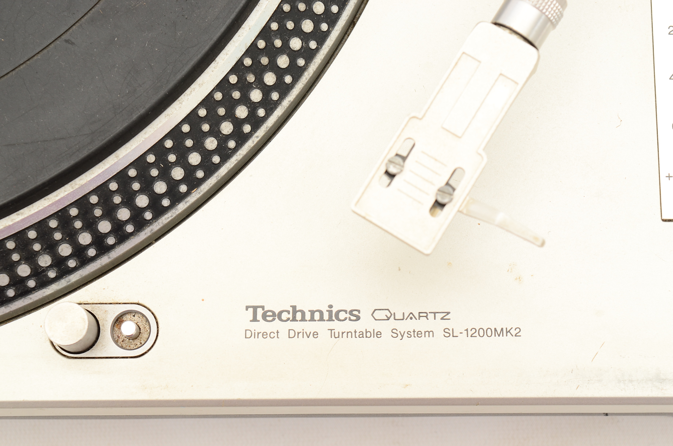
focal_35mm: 78
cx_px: 336
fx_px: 1455
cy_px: 223
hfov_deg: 26.0
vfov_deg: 17.4
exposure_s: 1/60
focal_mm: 52
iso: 320
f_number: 11
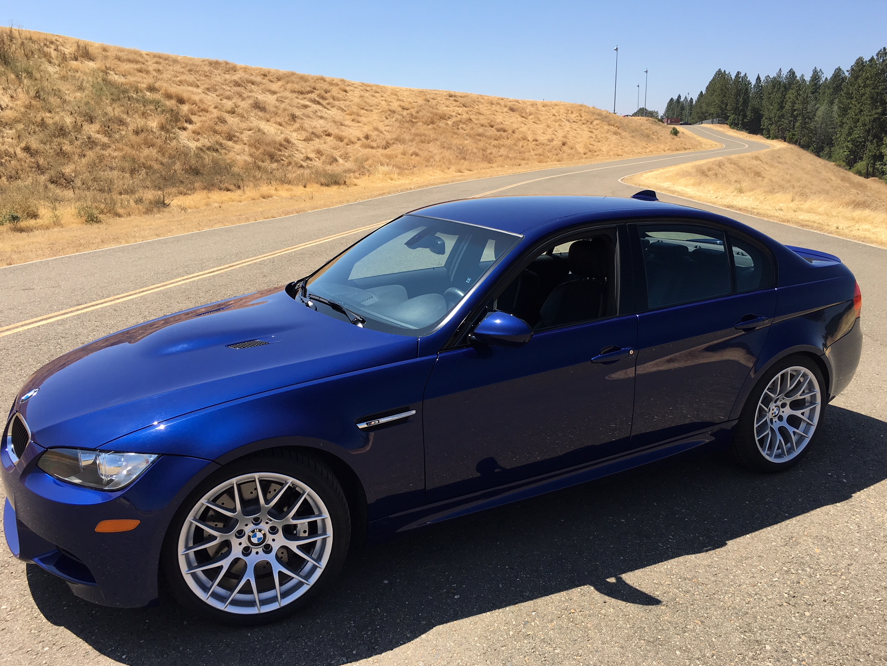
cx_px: 456
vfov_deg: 46.8
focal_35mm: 30
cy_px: 333
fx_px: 769
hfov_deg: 60.0
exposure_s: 1/1040
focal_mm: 4.15
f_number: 2.2
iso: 25
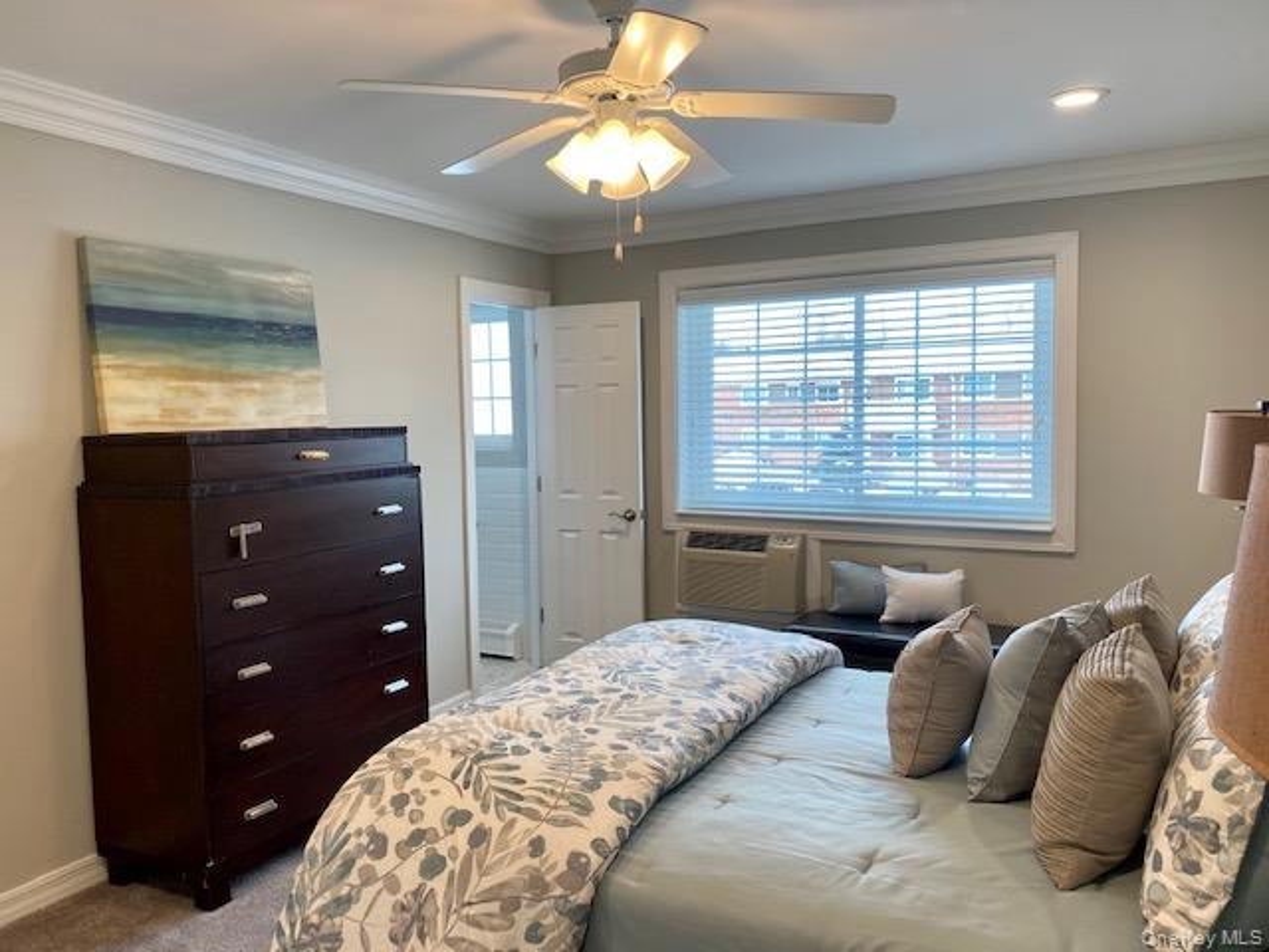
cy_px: 476
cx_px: 634
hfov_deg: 67.3
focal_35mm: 26
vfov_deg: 53.1
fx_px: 953
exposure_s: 1/120
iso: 80
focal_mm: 4.25
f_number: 1.8
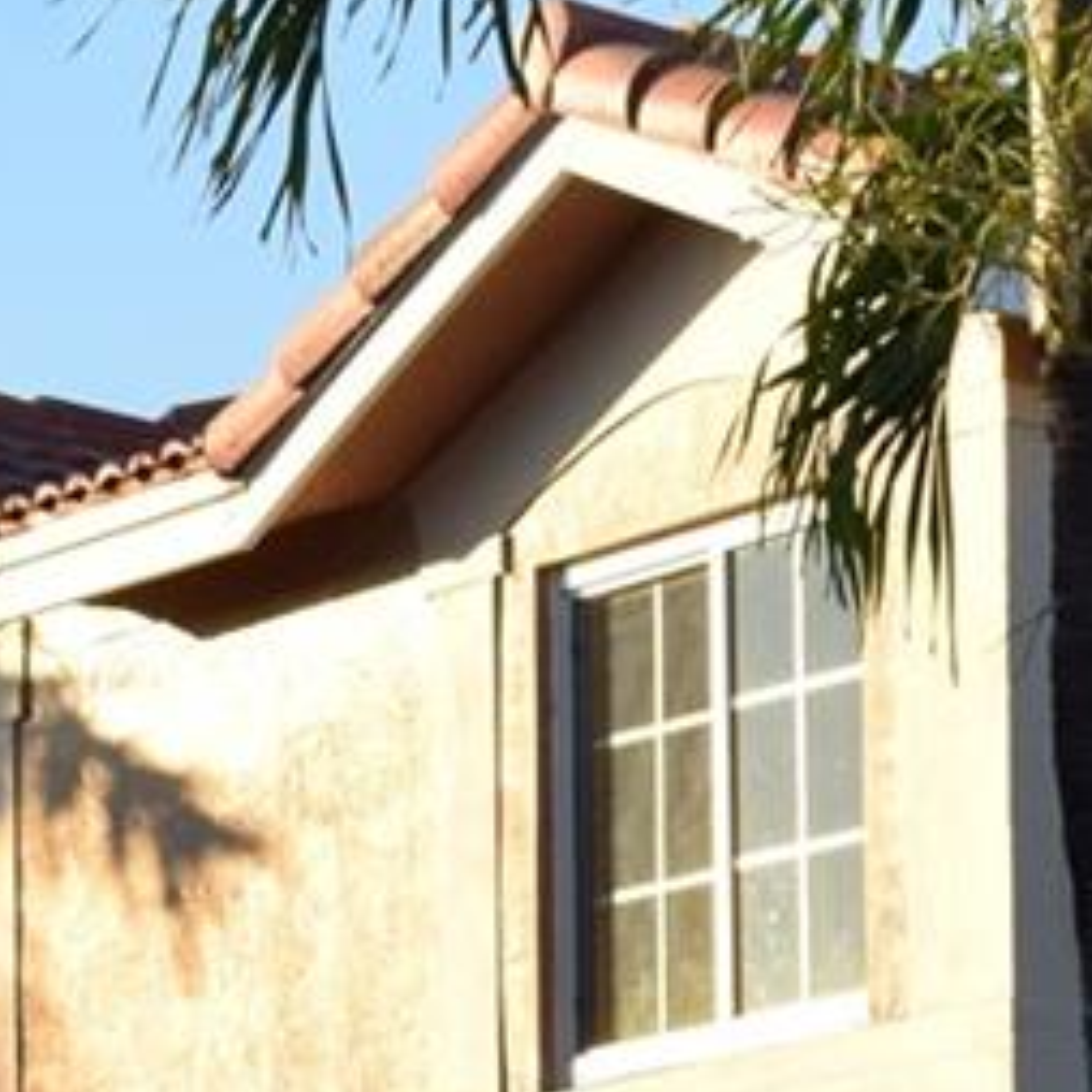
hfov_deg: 7.4
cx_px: 1488
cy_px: 1844
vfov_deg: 7.3
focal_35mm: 233
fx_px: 8304
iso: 400
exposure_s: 1/320
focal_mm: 29
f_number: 10
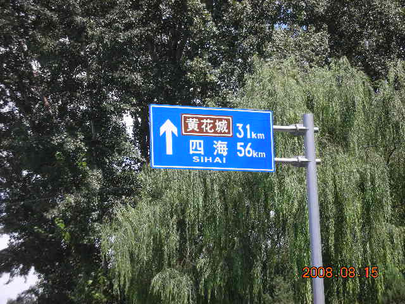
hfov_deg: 18.7
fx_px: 1228
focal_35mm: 105
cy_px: 152
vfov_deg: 14.1
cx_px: 202
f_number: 5.4
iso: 50
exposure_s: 1/128
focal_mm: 17.4
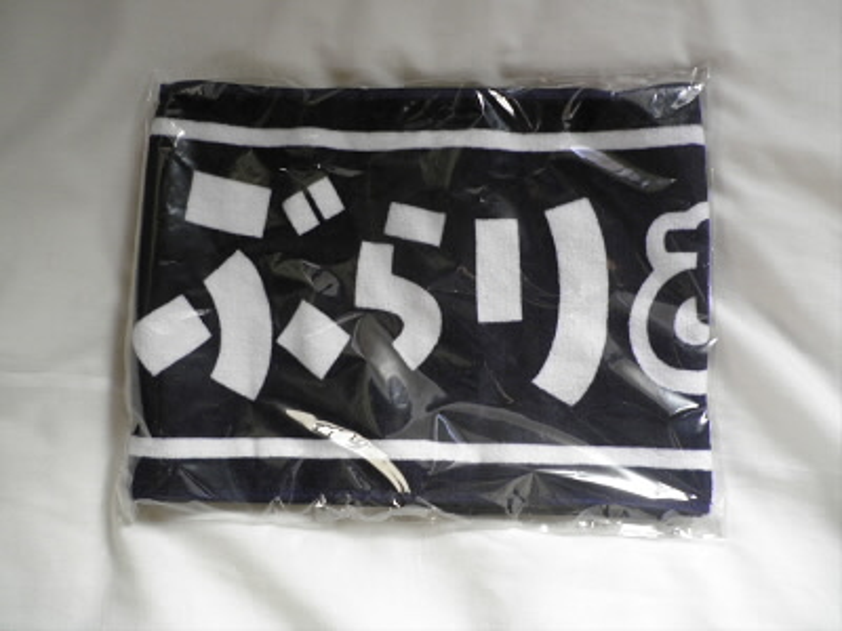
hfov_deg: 65.3
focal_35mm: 27
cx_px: 421
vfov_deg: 51.4
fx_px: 657
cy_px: 316
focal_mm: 4.9
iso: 125
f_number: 3.2
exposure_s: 1/30
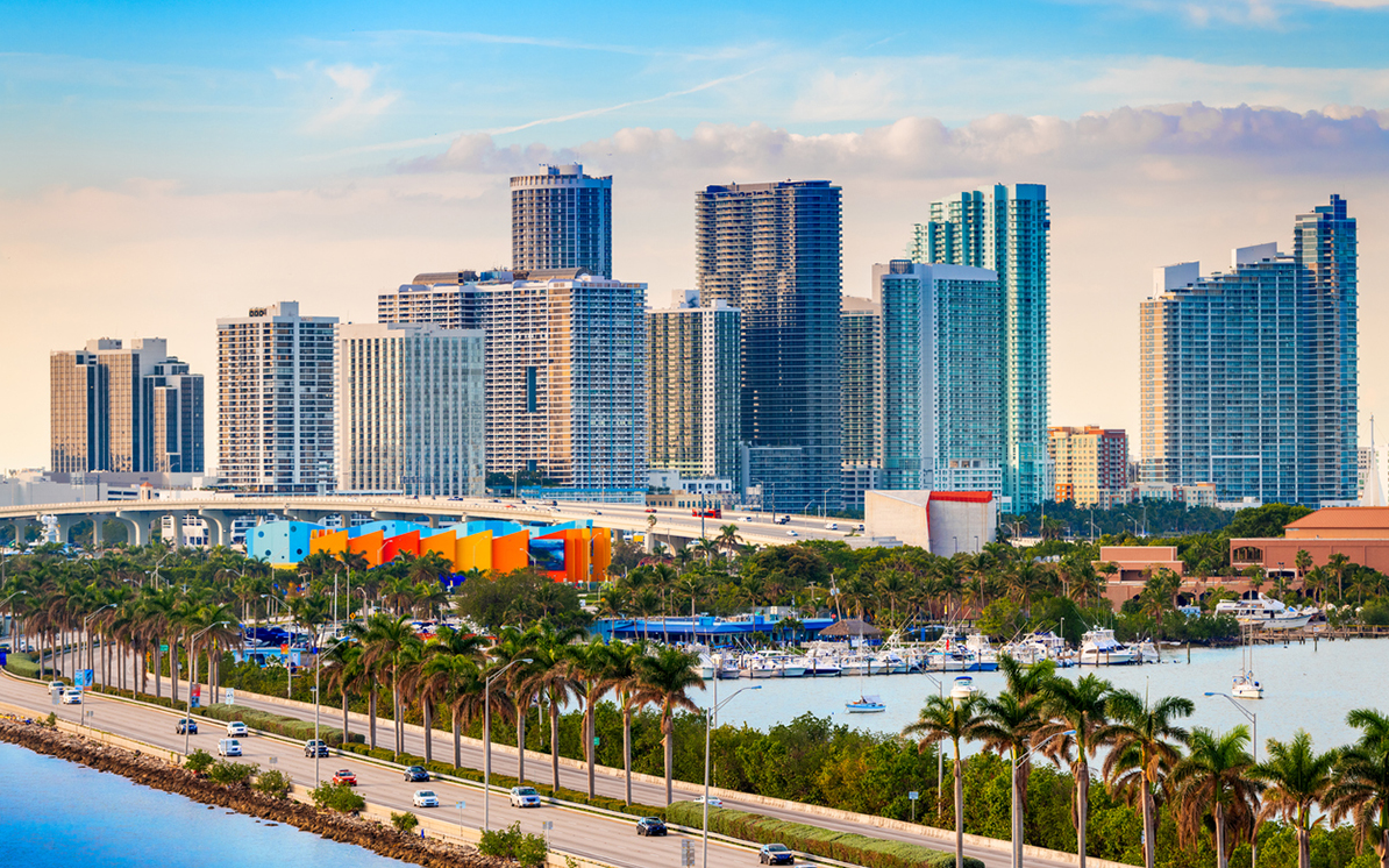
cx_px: 697
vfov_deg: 7.8
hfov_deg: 12.4
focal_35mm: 169
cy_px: 426
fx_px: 6397
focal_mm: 165
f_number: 6.3
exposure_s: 1/800
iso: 320
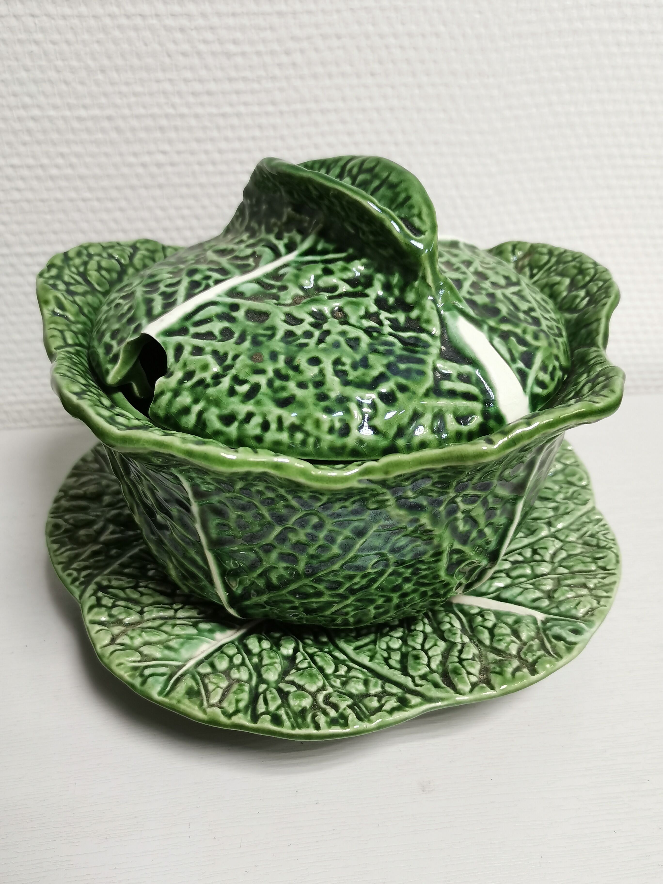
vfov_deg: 58.4
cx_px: 332
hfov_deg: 45.4
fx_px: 792
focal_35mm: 31
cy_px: 442
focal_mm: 5.58
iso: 200
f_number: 1.8
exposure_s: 1/50
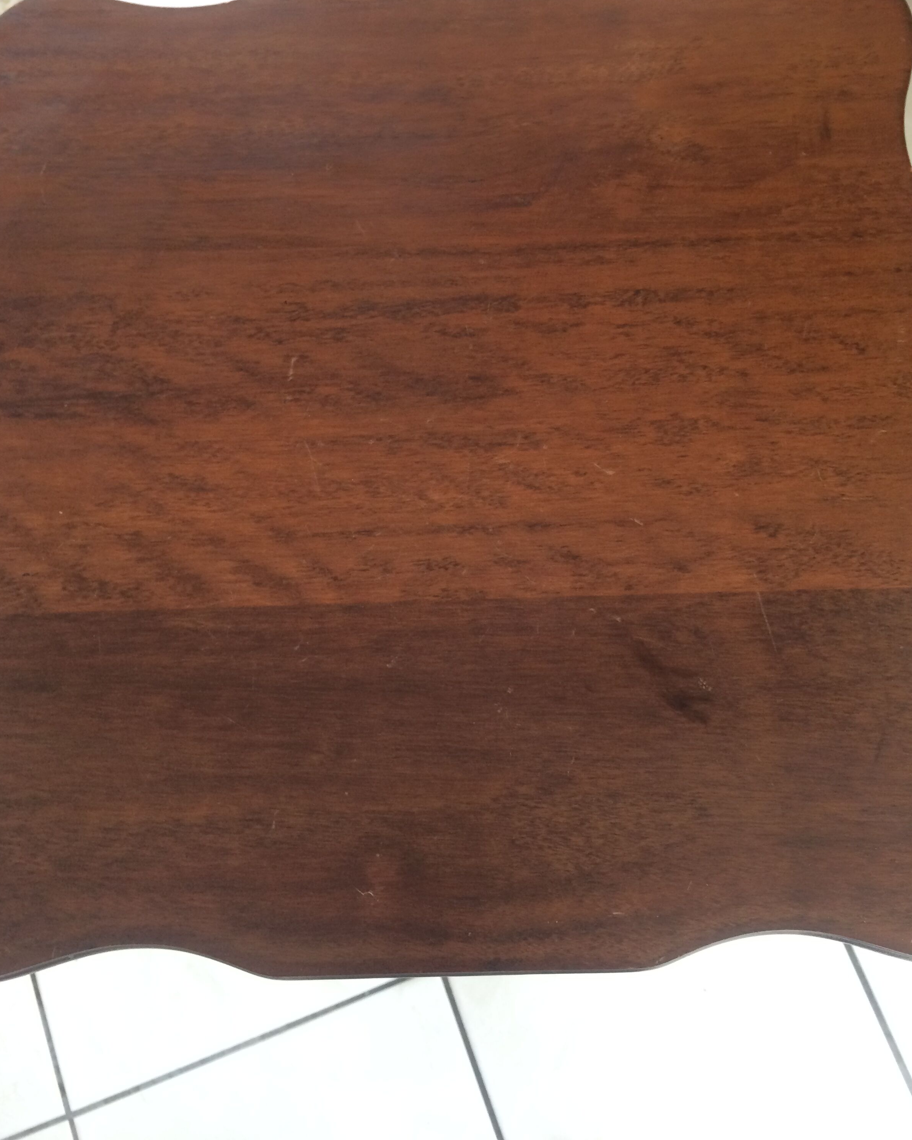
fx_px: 1046
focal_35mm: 31
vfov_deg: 57.1
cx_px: 447
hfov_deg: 47.1
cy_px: 528
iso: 80
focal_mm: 4.15
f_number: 2.2
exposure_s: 1/33
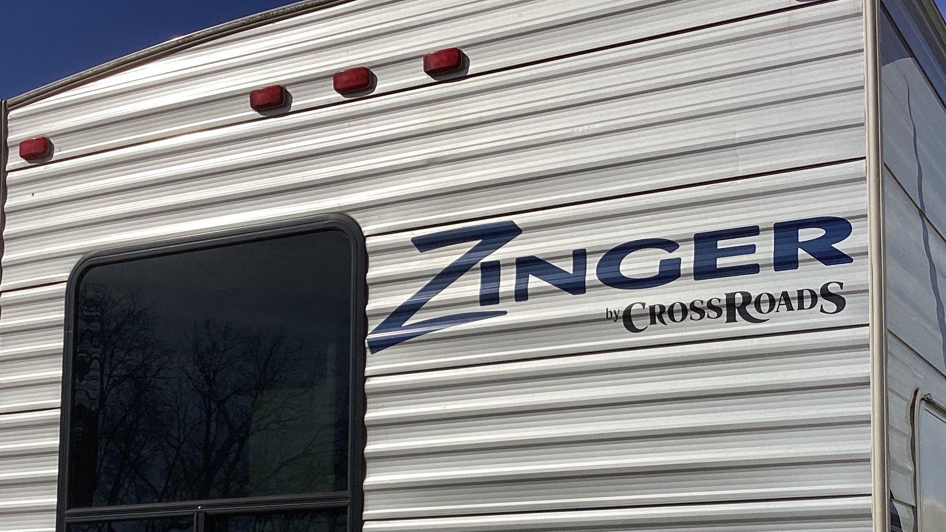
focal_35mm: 55
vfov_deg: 21.3
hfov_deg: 37.5
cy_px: 495
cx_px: 610
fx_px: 1380
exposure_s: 1/4082
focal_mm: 3.3
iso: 25
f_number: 2.4
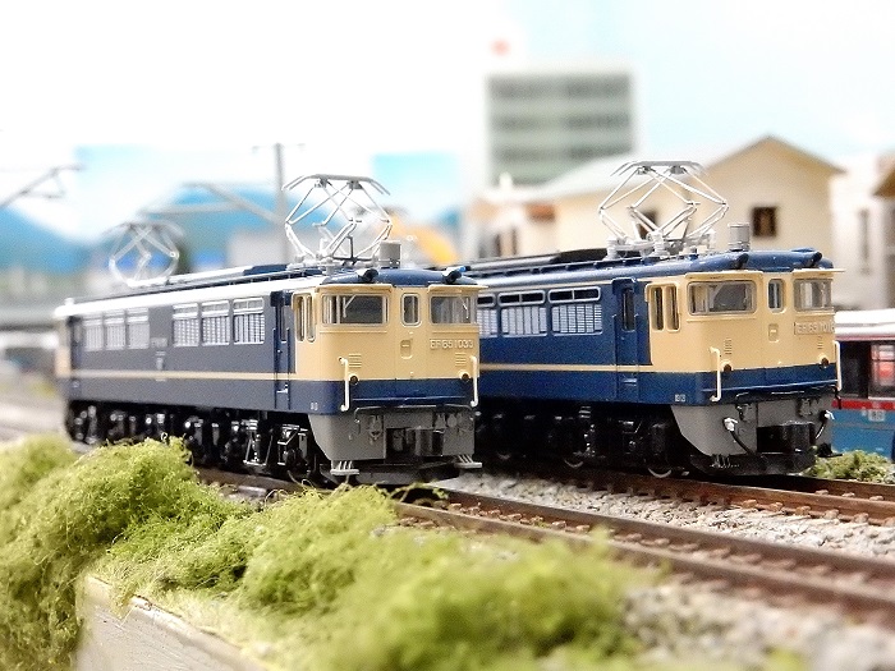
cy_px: 336
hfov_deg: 32.2
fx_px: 1551
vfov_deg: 24.4
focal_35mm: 60
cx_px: 448
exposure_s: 1/40
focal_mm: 10.7
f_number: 4.5
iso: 3200
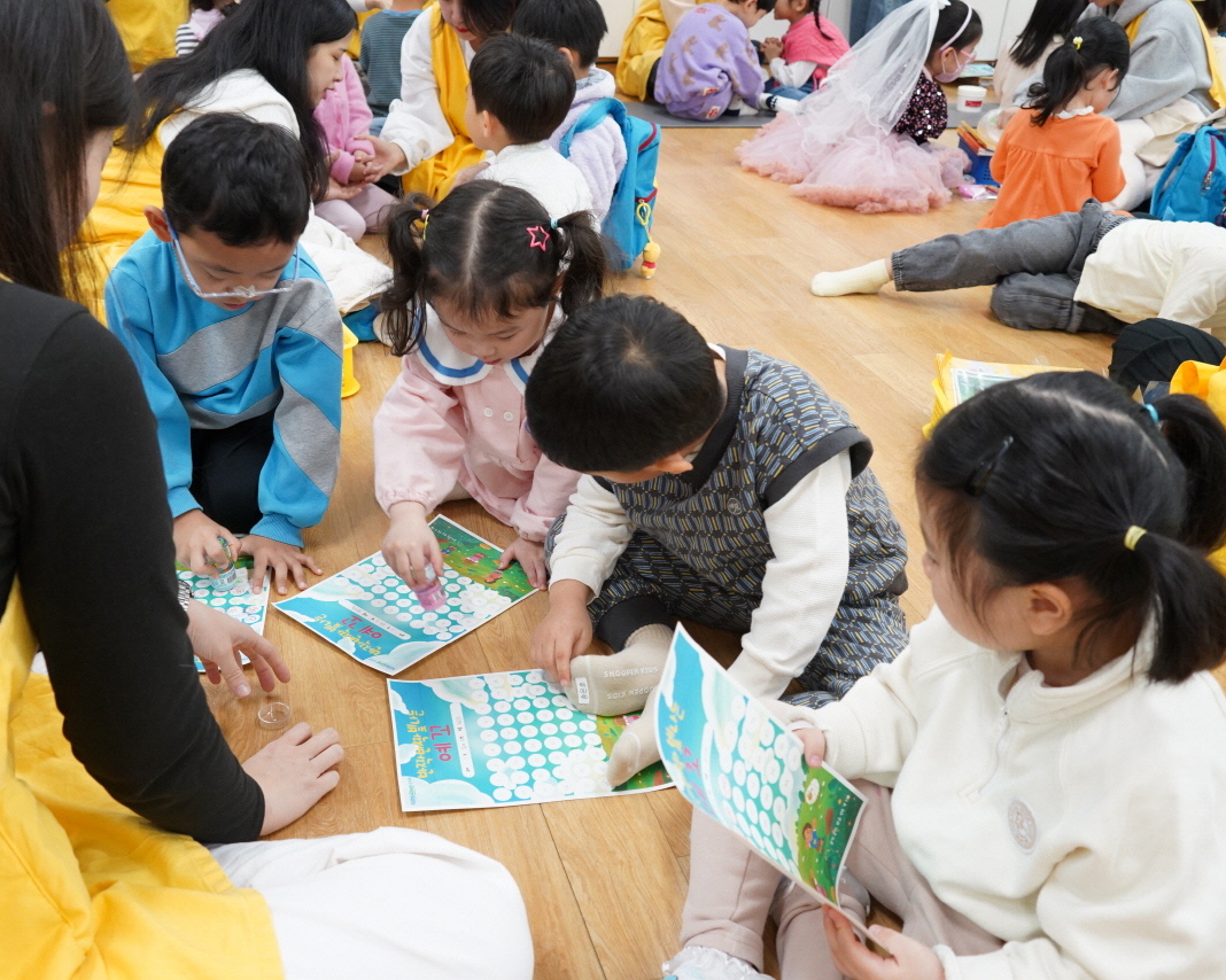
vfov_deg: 45.8
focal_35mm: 32
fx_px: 1161
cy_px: 492
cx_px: 564
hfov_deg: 55.6
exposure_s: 1/60
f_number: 5.6
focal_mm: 28
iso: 2500
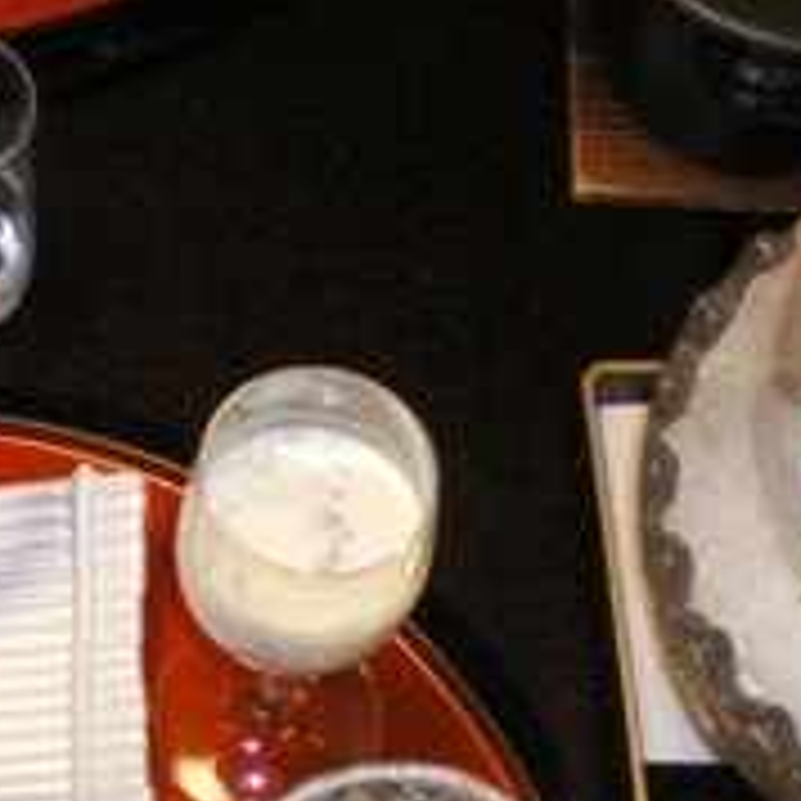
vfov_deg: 14.3
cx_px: -72
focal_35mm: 121
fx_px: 3168
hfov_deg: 14.1
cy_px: 711
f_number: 3.1
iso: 400
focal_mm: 6.3
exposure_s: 1/50
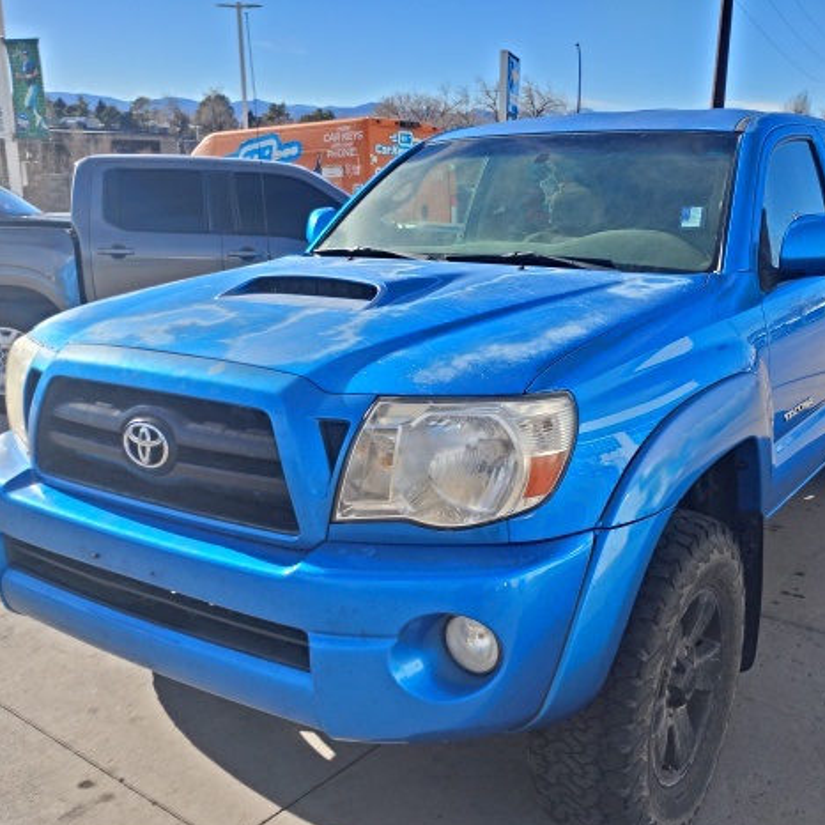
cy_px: 421
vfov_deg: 48.4
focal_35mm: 34
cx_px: 494
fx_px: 917
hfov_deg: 48.2
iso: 100
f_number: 1.8
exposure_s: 1/639
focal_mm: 4.26
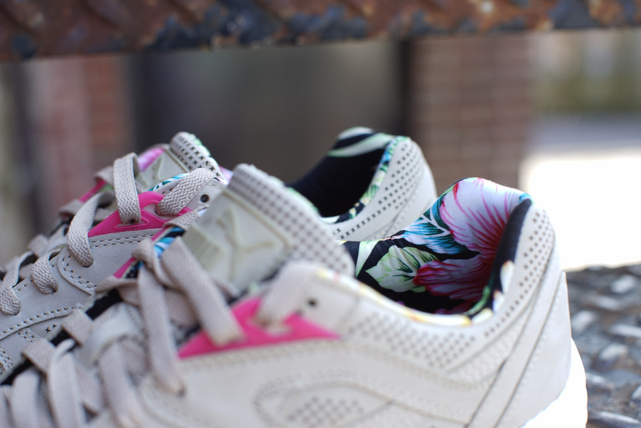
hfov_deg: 39.6
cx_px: 320
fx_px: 891
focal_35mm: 50
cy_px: 214
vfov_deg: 27.0
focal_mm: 50
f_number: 4.5
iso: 64
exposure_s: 1/50
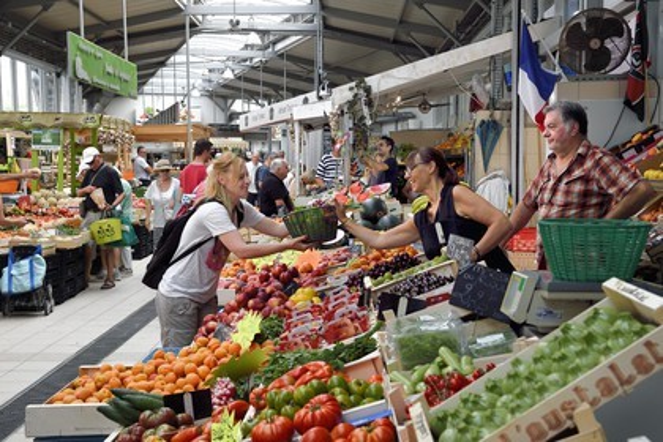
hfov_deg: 42.7
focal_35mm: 46
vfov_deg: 29.2
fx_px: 847
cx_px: 332
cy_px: 221
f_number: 8
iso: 200
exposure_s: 1/100
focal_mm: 46
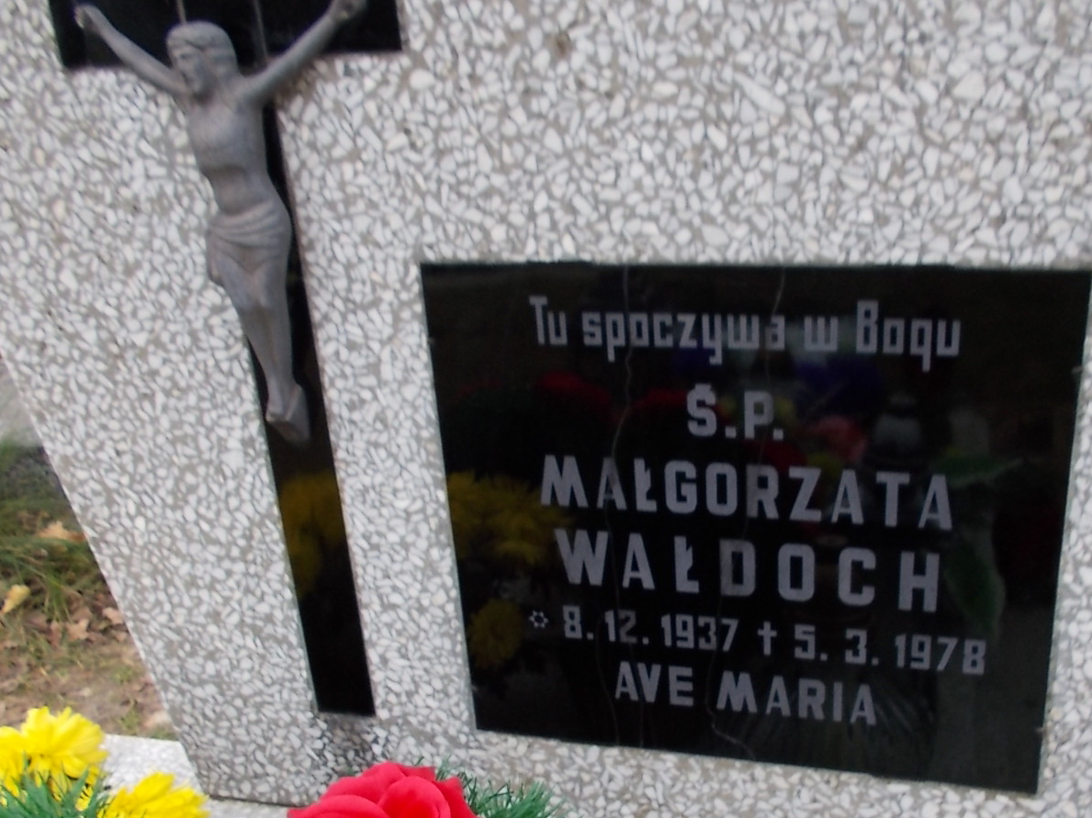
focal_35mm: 35
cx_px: 660
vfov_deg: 40.6
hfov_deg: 52.2
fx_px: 1104
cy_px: 475
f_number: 3.2
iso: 100
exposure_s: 1/25
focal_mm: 4.6
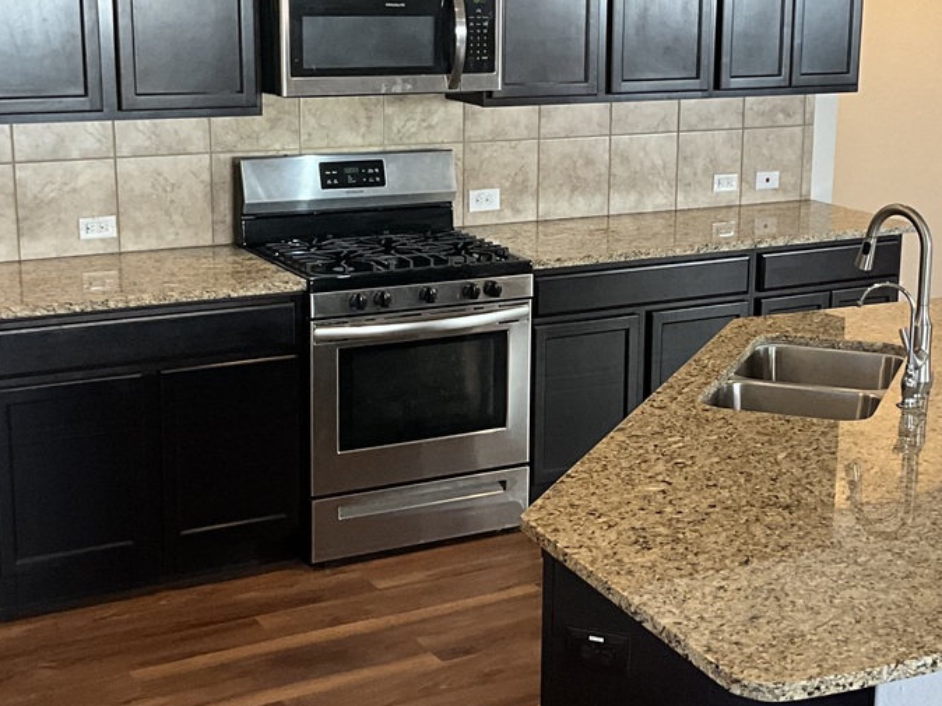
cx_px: 608
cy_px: 308
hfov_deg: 31.0
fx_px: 1687
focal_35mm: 62
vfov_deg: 23.6
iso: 80
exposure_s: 1/60
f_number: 1.8
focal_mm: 3
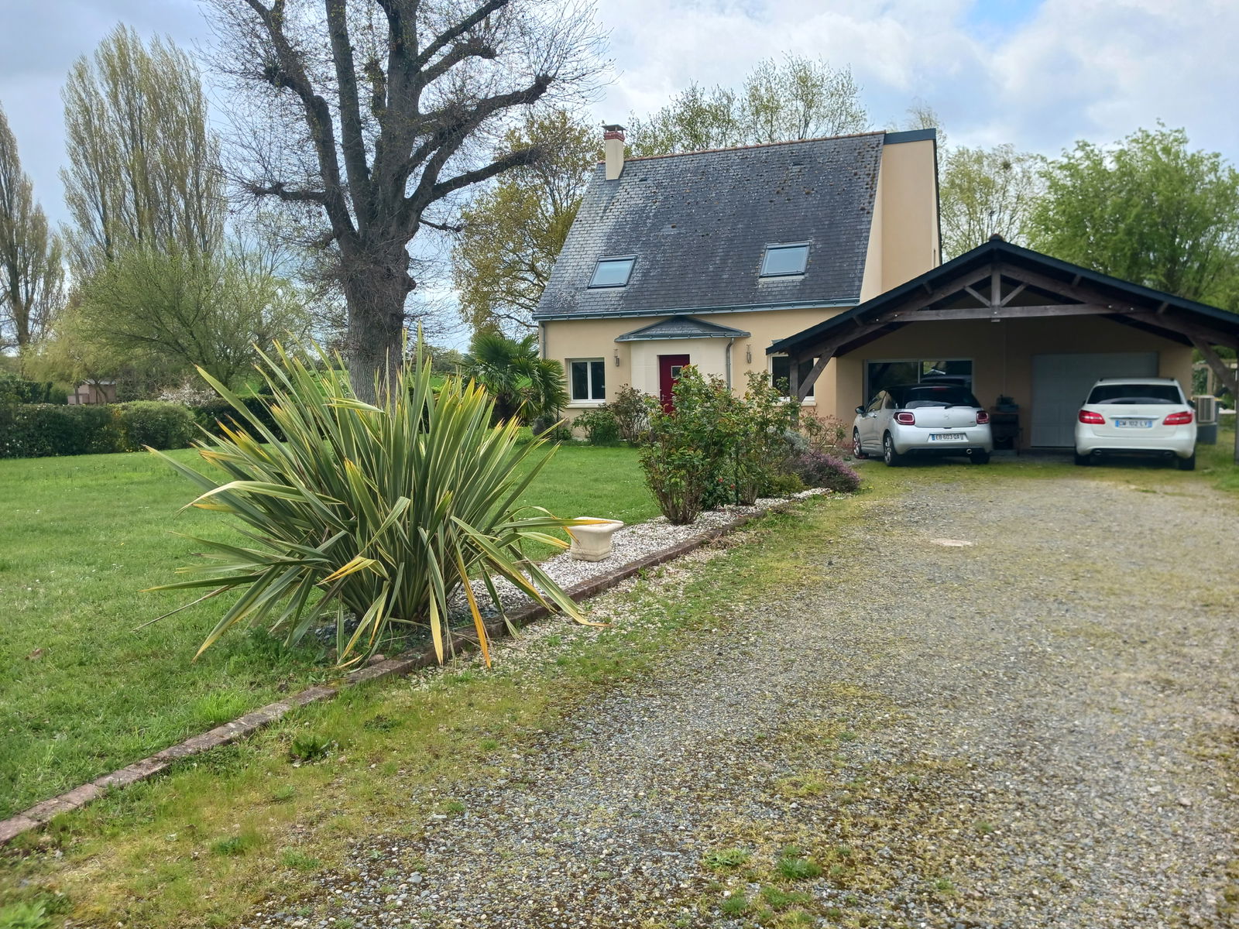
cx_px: 620
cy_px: 464
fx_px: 966
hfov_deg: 65.3
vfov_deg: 51.4
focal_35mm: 27
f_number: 1.8
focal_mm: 4
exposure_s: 1/240
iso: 20
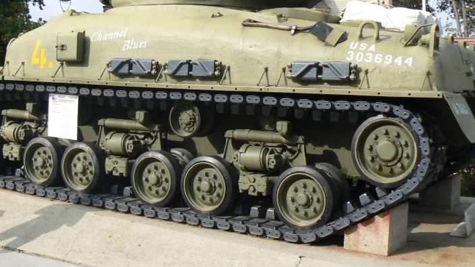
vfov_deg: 23.7
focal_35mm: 50
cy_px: 71
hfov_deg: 41.3
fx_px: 630
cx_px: 212
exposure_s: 1/320
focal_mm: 6
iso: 80
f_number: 5.6
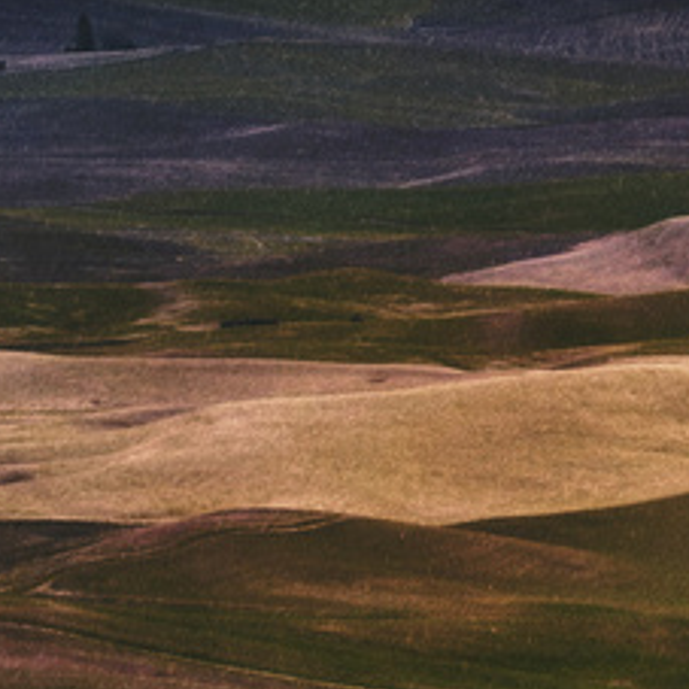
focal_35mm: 915
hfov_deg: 1.9
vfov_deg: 1.9
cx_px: 533
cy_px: -437
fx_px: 20605
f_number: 11
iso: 100
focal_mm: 244
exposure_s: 1/160
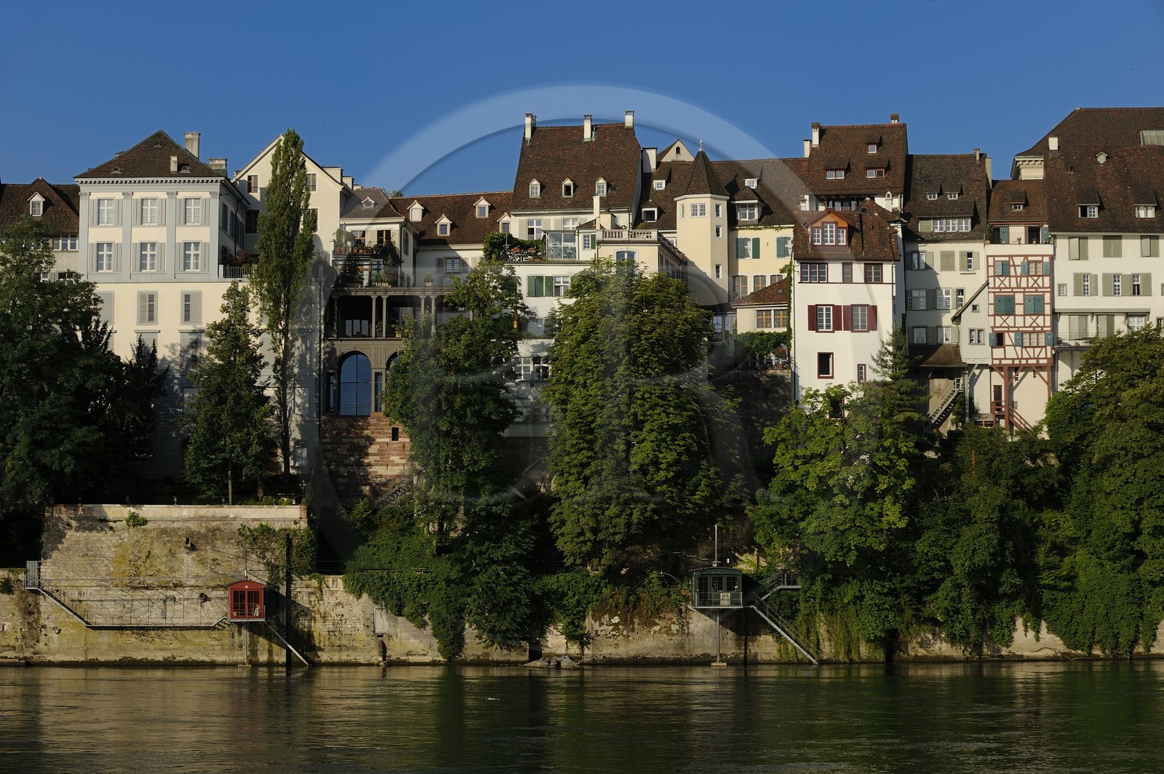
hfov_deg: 24.8
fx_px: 2649
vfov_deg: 16.6
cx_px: 582
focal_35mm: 82
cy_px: 387
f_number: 10
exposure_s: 1/320
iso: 200
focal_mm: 82
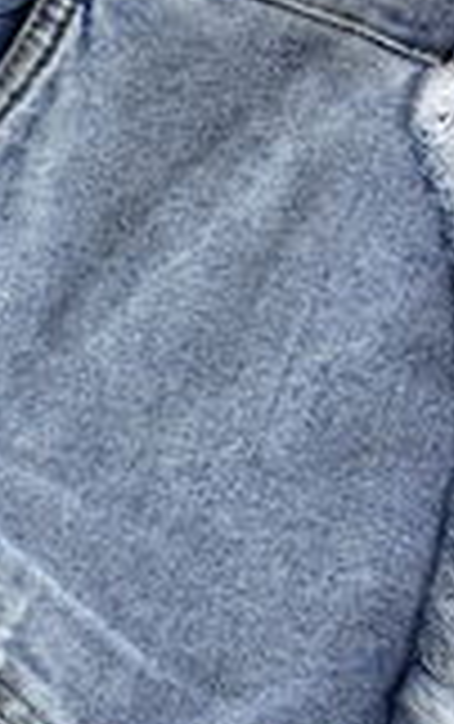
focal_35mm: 91
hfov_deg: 13.6
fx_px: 1797
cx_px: -202
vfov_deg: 22.8
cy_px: 335
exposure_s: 1/100
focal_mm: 5.1
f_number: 1.6
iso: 40
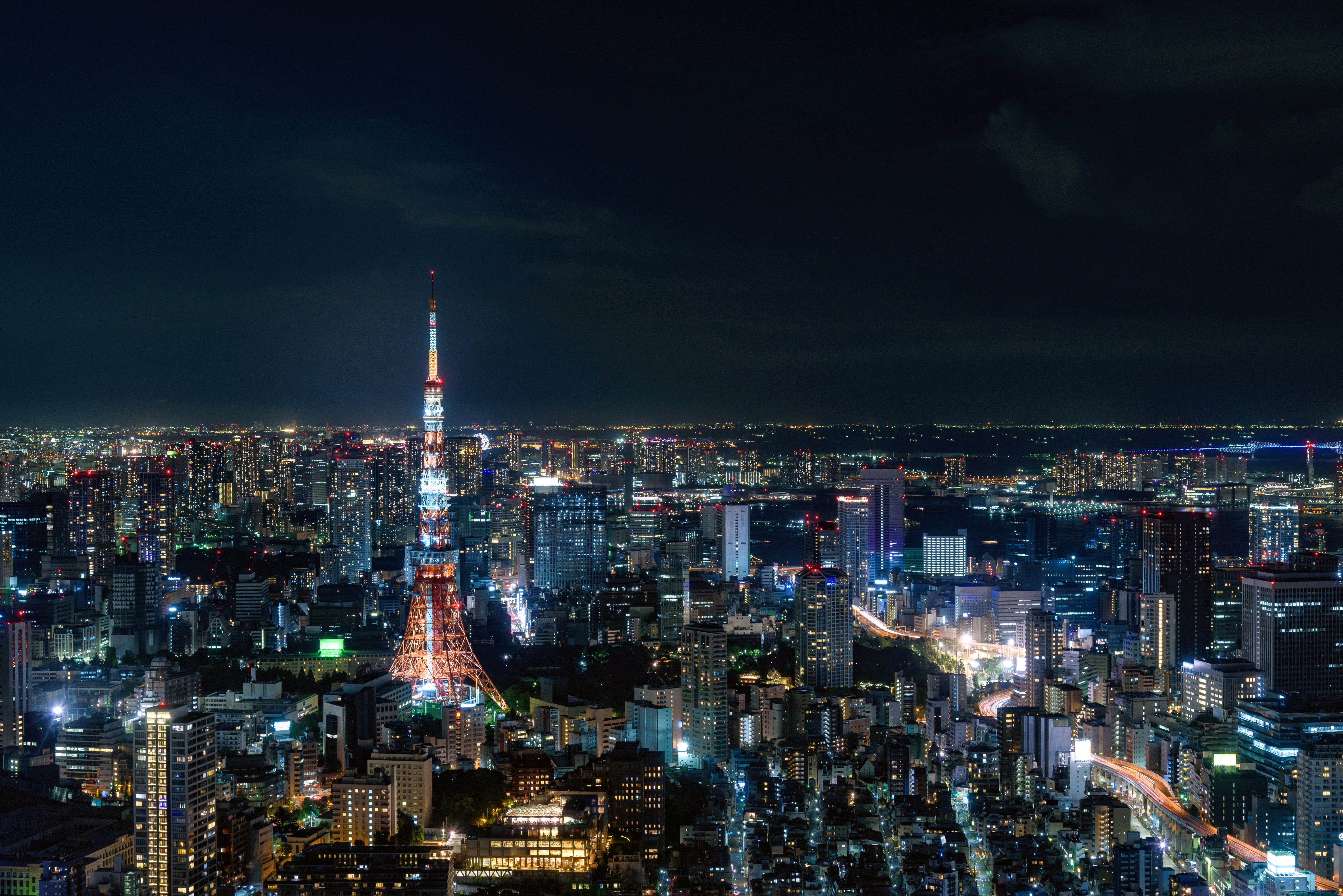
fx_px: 1866
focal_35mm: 50
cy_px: 448
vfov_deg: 27.0
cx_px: 672
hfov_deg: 39.6
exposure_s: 5
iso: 100
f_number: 8
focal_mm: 50
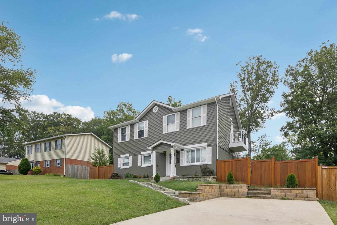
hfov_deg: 96.7
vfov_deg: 73.7
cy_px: 112
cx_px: 168
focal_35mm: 16
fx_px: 150
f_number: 8
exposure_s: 1/320
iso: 100
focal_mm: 16
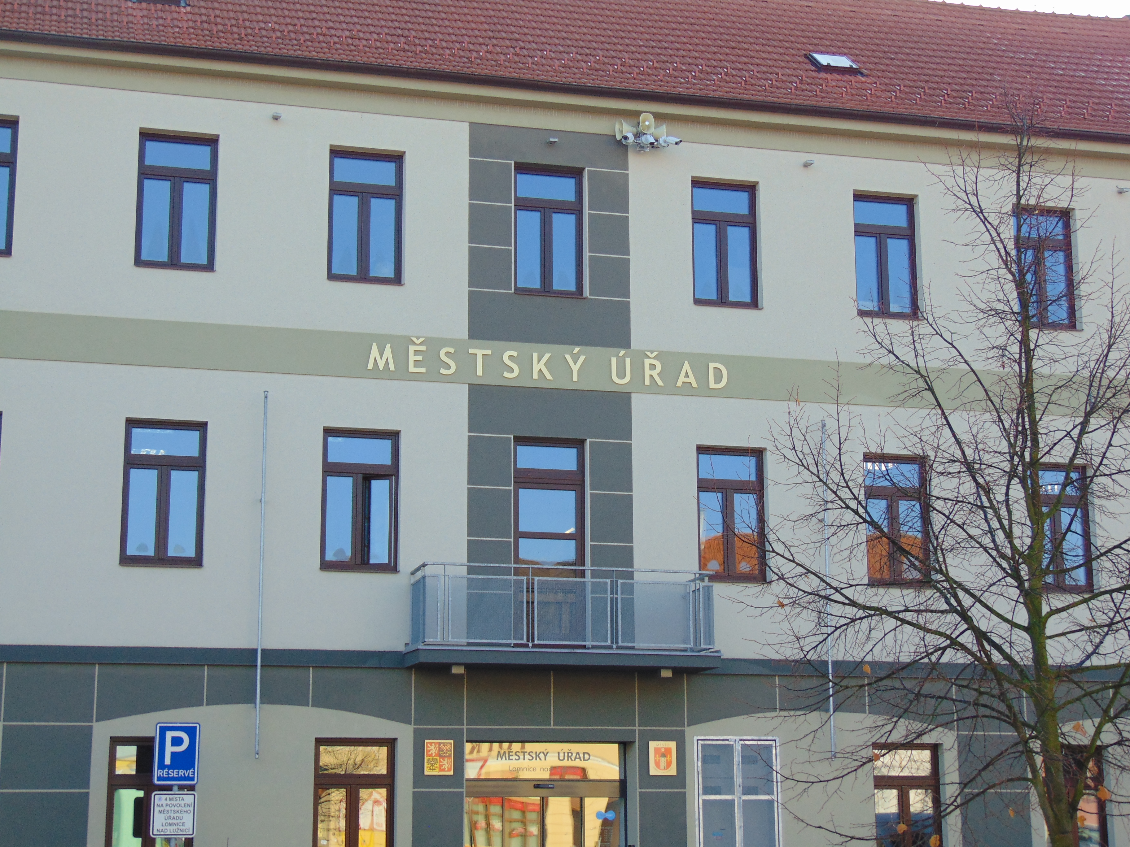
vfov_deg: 24.4
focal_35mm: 60
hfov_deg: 32.2
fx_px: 1959
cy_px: 424
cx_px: 565
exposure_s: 1/200
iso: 80
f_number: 3.6
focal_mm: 10.8
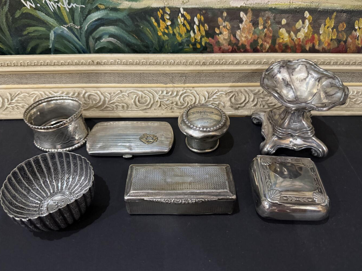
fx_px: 261
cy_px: 133
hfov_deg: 69.4
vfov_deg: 54.9
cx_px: 181
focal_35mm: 25
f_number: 1.78
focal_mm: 6.76
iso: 800
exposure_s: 1/33
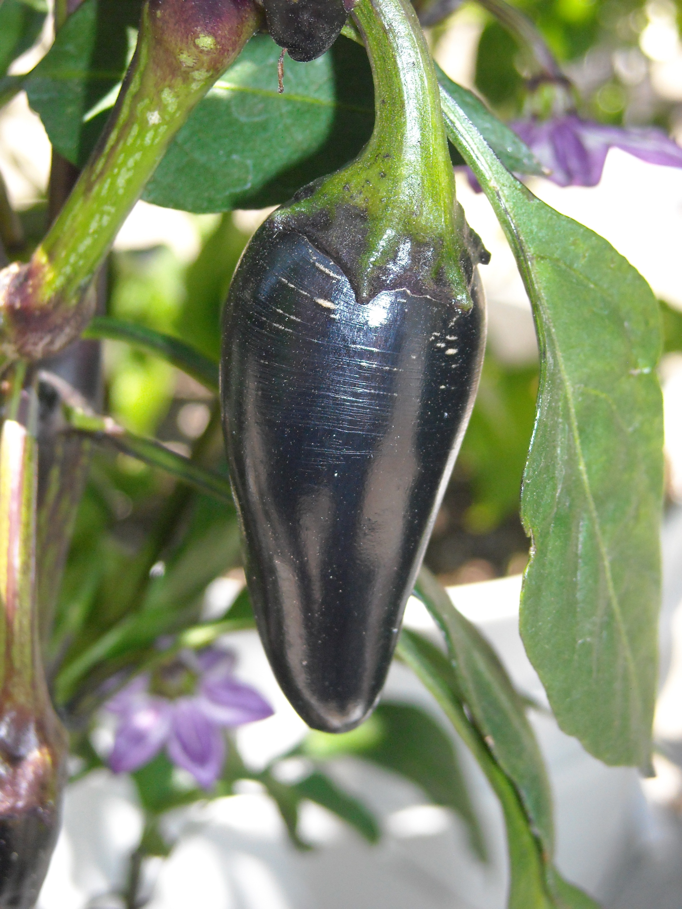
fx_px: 1996
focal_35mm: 76
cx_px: 341
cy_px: 454
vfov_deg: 25.7
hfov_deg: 19.4
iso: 200
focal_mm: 12.3
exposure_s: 1/125
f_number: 7.7
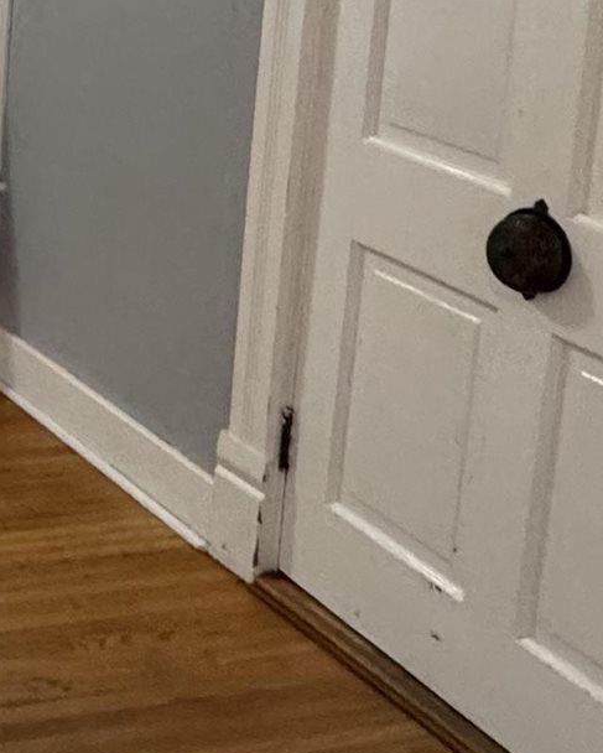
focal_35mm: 69
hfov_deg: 17.3
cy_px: -42
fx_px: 1538
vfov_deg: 25.8
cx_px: -536
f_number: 2.2
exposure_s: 1/60
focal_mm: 2.22
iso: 400
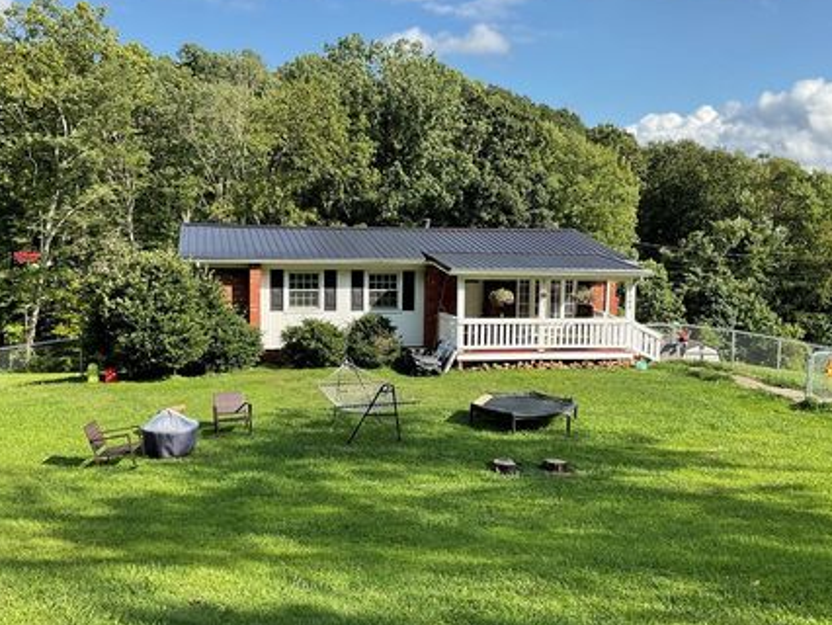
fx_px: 818
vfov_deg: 41.8
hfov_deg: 53.9
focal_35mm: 34
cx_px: 395
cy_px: 306
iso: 16
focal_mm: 3
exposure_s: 1/1015
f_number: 1.8
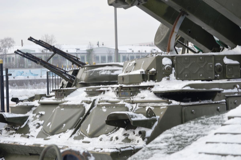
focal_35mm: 82
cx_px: 120
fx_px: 552
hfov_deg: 24.6
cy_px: 80
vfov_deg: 16.5
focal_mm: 55
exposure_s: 1/125
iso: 110
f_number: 8
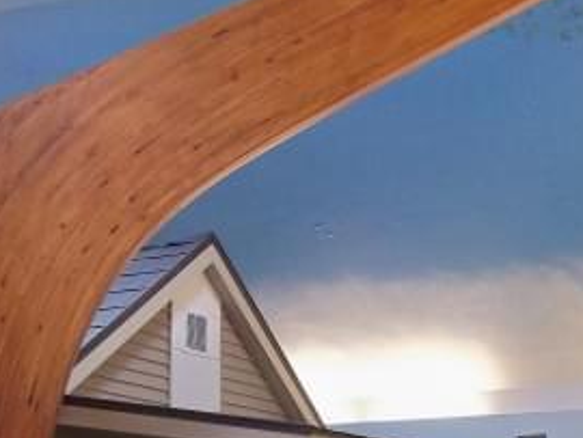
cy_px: 485
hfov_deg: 24.2
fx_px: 1332
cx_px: 499
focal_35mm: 79
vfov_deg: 18.0
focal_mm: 5.7
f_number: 2.9
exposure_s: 1/30
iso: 160
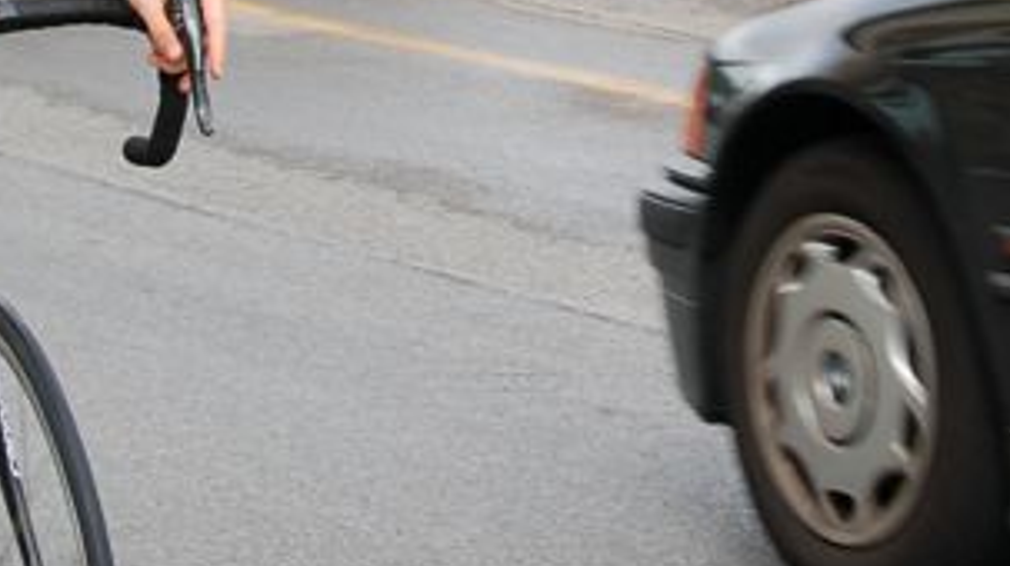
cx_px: 500
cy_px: -97
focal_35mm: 189
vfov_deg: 6.4
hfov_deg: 11.4
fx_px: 5059
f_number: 7.1
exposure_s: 1/200
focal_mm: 44
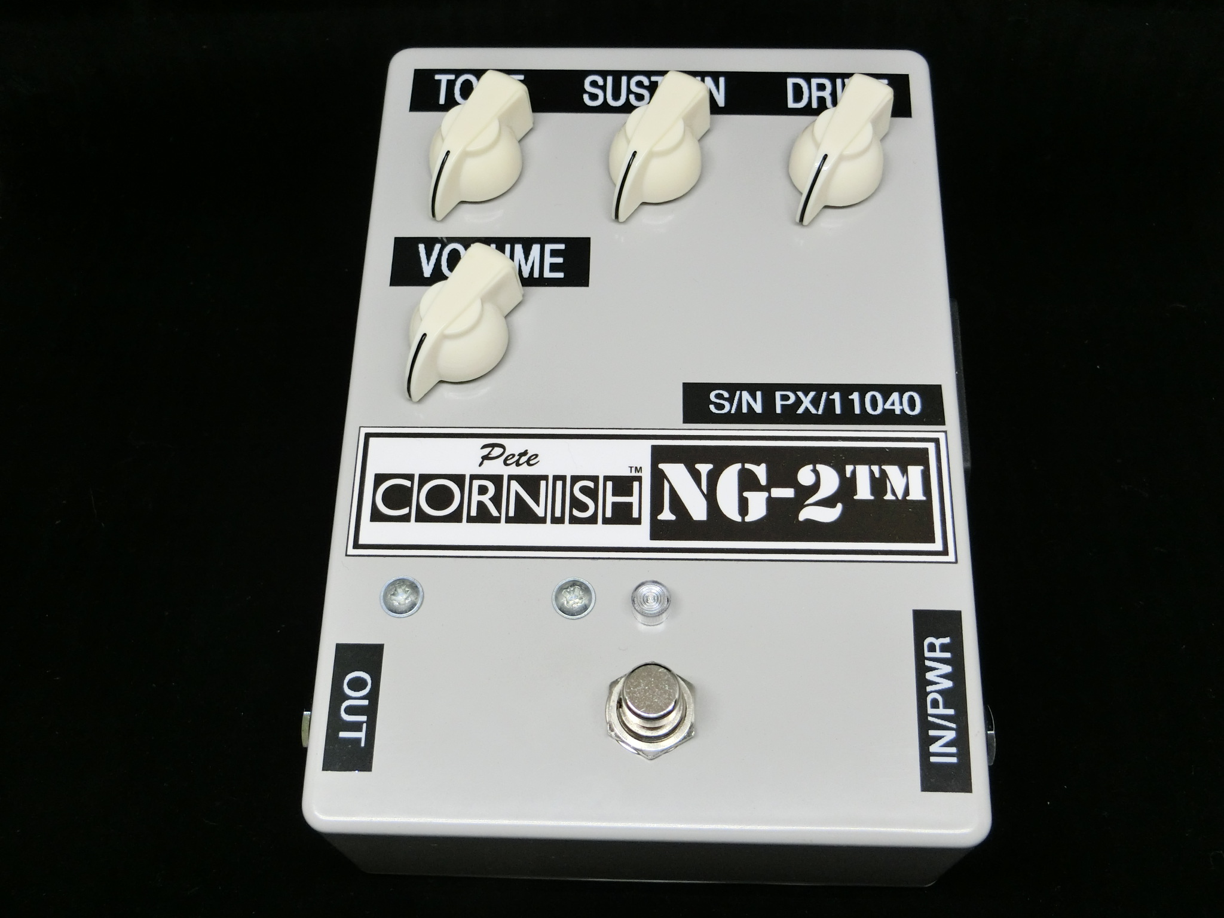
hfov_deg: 47.9
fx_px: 1379
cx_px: 612
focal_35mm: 39
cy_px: 459
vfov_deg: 36.8
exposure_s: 1/125
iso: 200
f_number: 4.1
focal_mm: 6.9
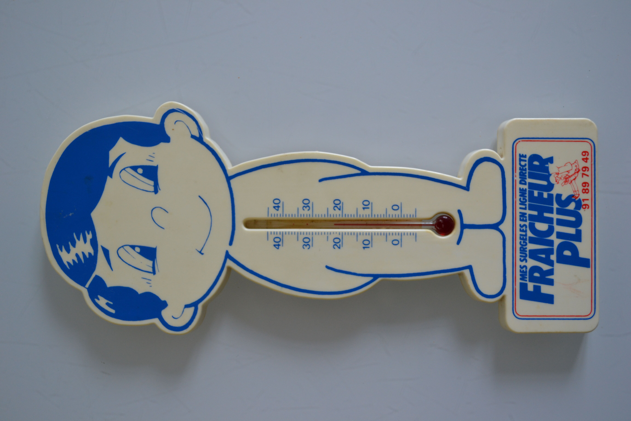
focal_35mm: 45
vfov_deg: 29.9
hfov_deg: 43.6
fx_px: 789
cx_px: 316
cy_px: 210
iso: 400
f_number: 4.5
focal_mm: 30
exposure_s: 1/50
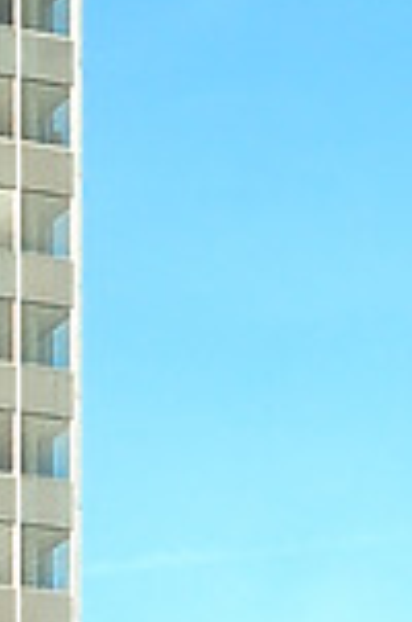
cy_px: 676
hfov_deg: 6.1
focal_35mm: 215
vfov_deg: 9.5
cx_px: -531
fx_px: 3708
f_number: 9
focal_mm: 24
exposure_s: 1/160
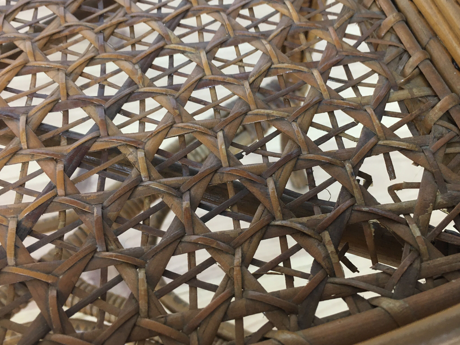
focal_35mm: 36
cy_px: 144
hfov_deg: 51.3
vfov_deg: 39.5
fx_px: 478
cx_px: 247
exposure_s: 1/33
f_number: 2.2
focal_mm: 4.15
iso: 125
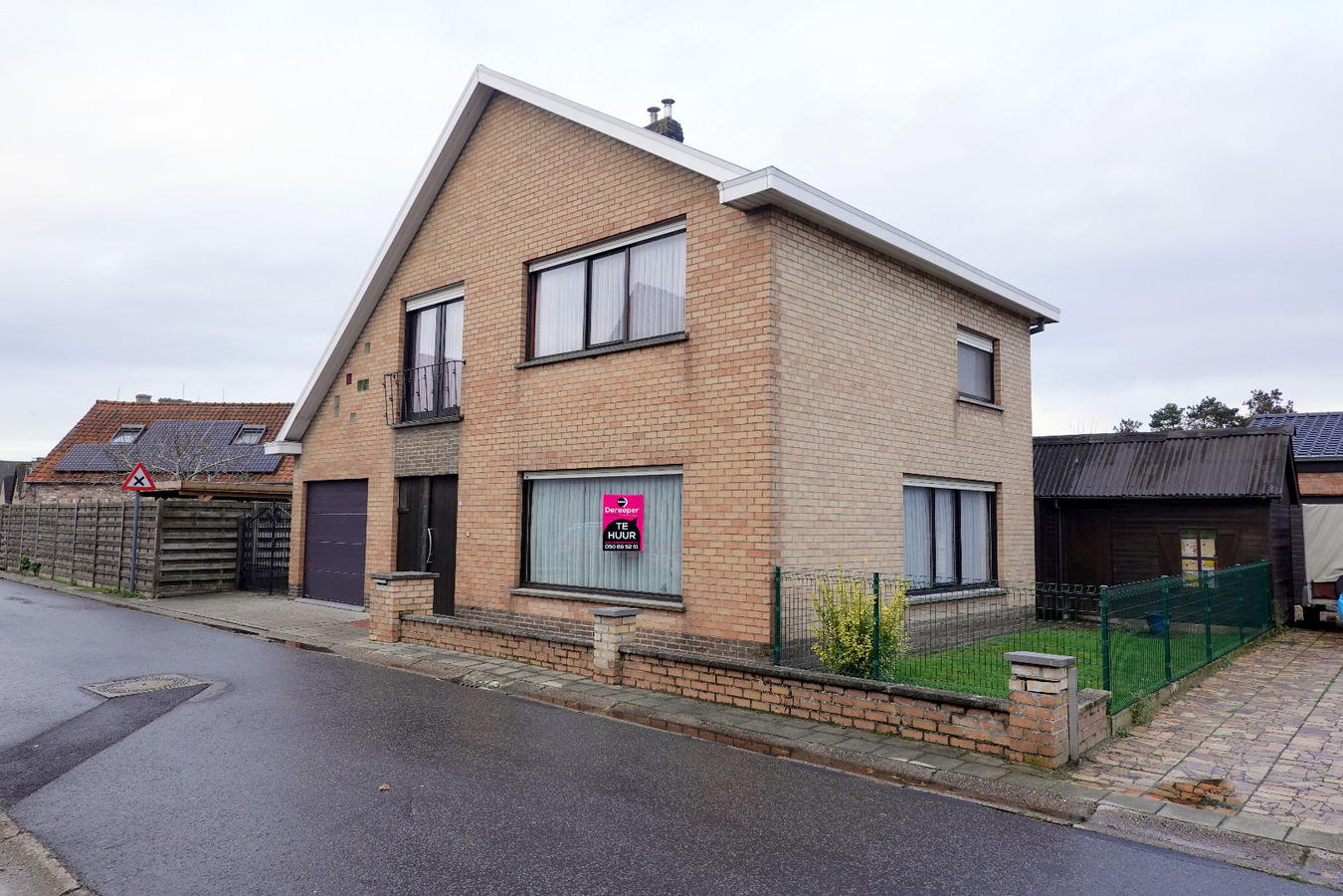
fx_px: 895
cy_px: 448
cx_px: 672
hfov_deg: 73.7
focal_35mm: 24
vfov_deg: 53.1
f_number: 2.8
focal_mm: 9
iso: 160
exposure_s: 1/320
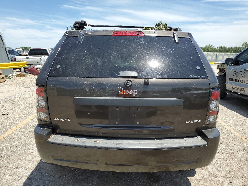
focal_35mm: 26
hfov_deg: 67.3
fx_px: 186
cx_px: 124
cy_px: 93
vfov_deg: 53.1
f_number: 1.5
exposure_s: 1/2500
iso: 50
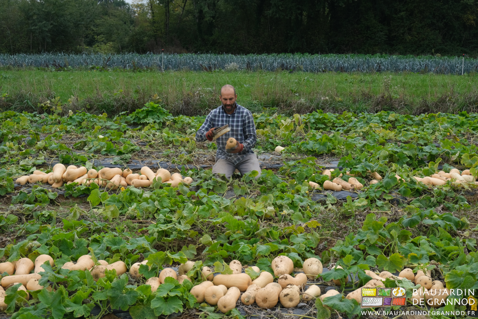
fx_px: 651
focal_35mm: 49
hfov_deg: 40.3
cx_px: 239
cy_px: 160
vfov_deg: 27.5
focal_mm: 32.9
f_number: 6.4
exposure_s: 1/220
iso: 160
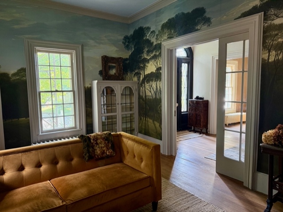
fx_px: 196
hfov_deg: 71.6
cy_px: 106
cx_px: 142
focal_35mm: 24
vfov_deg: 56.8
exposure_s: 1/60
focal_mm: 6.76
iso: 250
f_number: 1.78
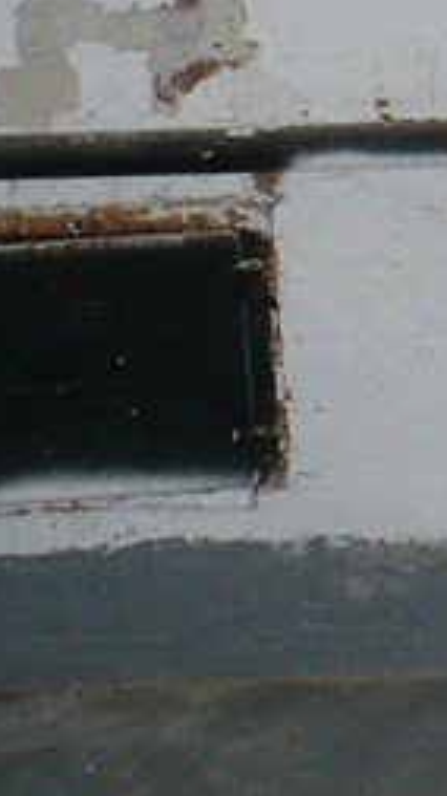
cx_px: 1341
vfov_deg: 13.0
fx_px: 3440
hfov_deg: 6.7
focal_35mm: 163
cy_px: -53
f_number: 2.8
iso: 160
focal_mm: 6.1
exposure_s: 1/30
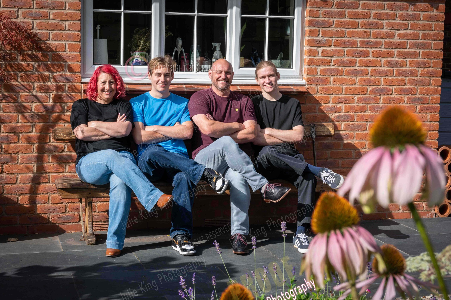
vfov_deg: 22.2
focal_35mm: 61
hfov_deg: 32.9
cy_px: 150
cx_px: 226
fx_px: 764
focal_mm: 61
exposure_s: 1/200
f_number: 16
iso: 320
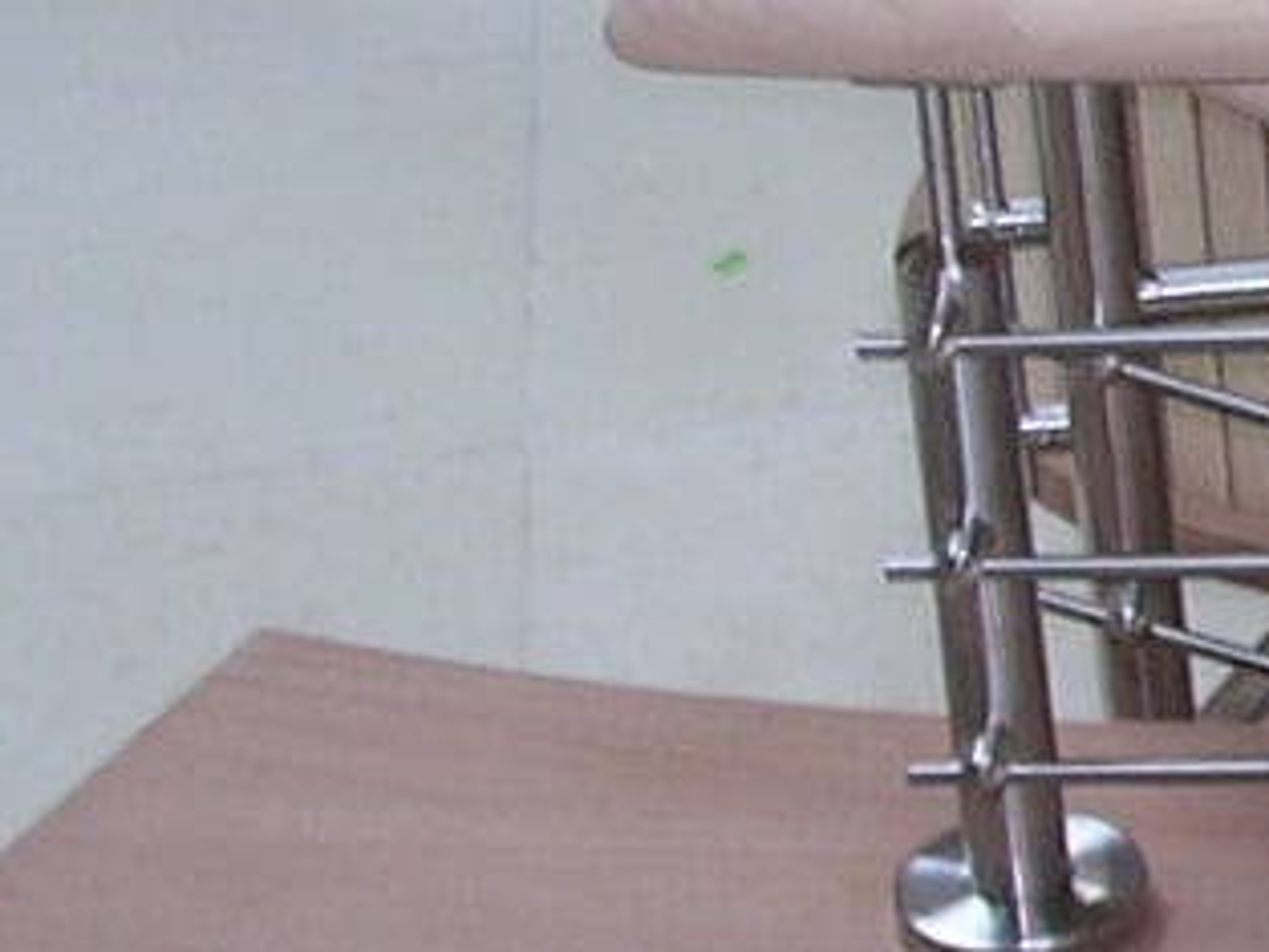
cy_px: 113
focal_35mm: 175
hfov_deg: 10.7
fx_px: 6418
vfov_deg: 8.5
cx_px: 2108
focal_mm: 5.8
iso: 100
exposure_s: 1/30
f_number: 2.8
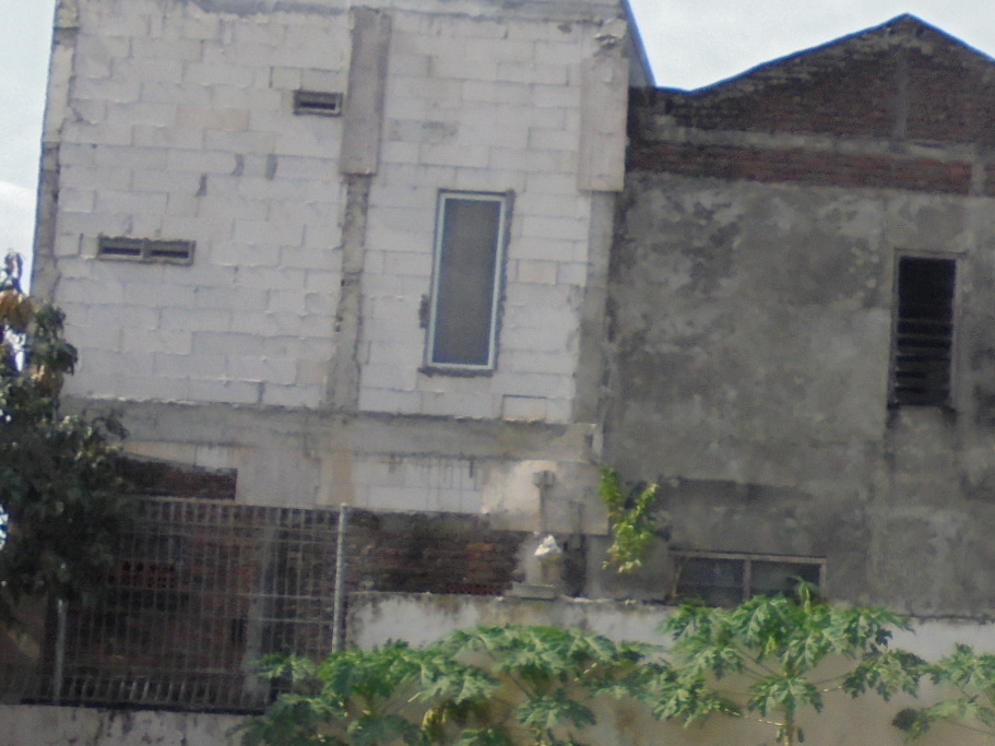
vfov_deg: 19.4
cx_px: 1102
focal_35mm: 74
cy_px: 707
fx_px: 2127
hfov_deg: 24.5
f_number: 11.5
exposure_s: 1/100
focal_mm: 4.6
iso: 100
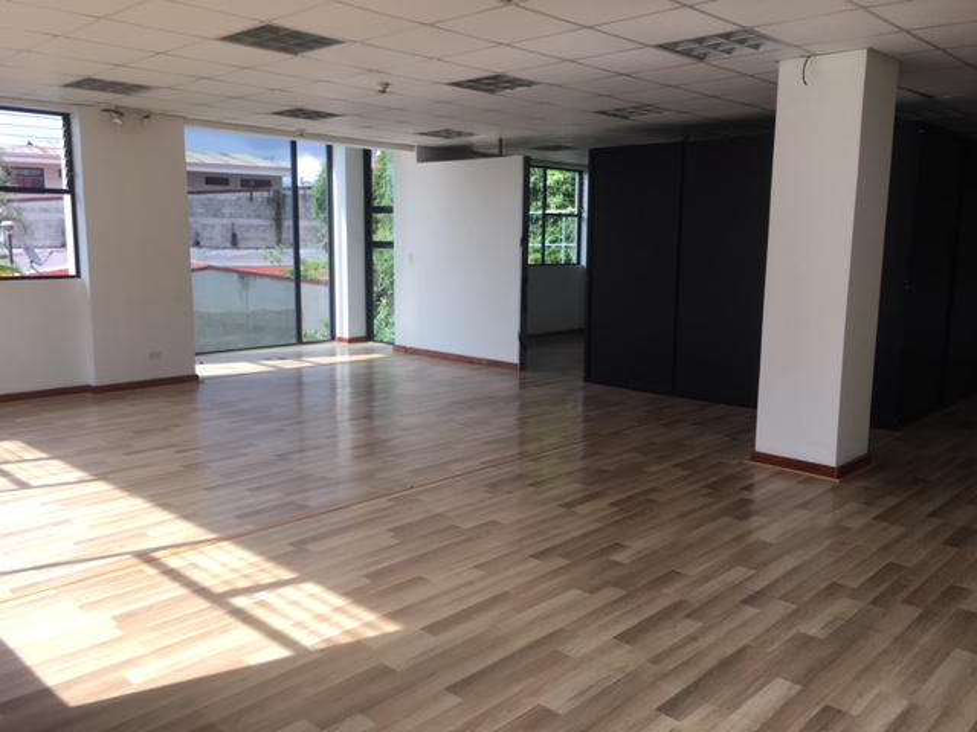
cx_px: 488
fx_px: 818
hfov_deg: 61.7
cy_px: 366
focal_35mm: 29
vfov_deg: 48.2
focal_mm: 4.15
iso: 25
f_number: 2.2
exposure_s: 1/120
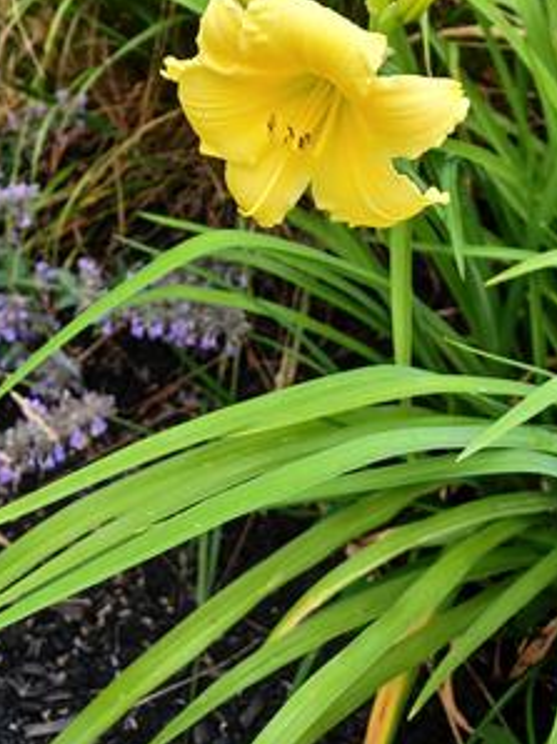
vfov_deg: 42.5
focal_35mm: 42
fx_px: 902
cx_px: 236
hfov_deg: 34.2
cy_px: 132
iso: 50
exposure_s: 1/60
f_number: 1.8
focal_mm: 4.6
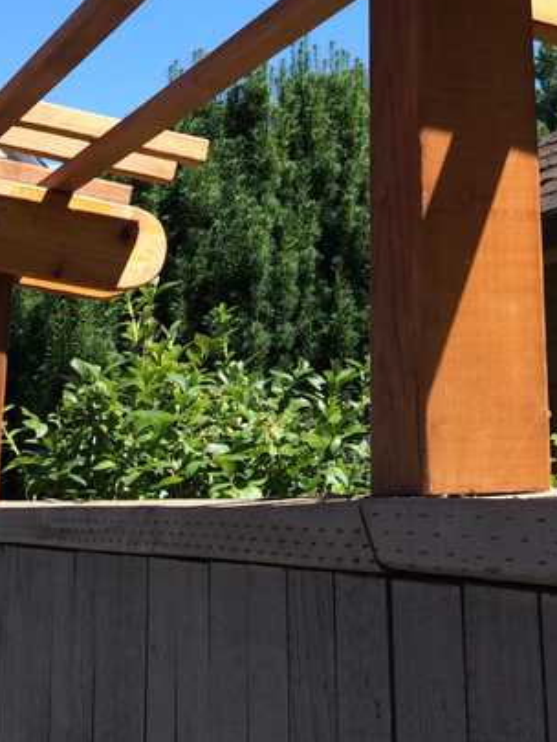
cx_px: 504
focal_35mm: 74
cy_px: -110
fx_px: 1587
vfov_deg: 24.3
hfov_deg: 19.5
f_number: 2.2
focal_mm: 4.12
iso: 32
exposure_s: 1/1001
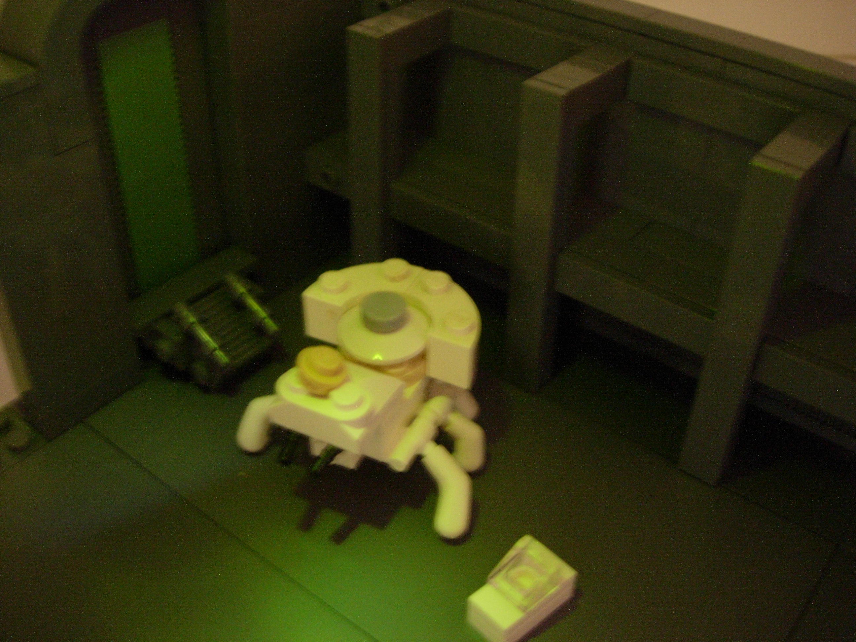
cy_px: 321
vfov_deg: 37.7
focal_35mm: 38
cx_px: 428
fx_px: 940
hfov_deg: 49.0
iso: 200
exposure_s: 1
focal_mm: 7.8
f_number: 2.8
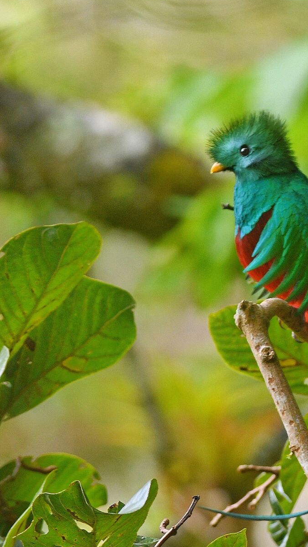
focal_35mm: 1321
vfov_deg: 1.6
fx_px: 19177
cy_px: 253
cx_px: 328
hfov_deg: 0.9
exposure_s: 1/640
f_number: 6.3
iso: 1000
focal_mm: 420
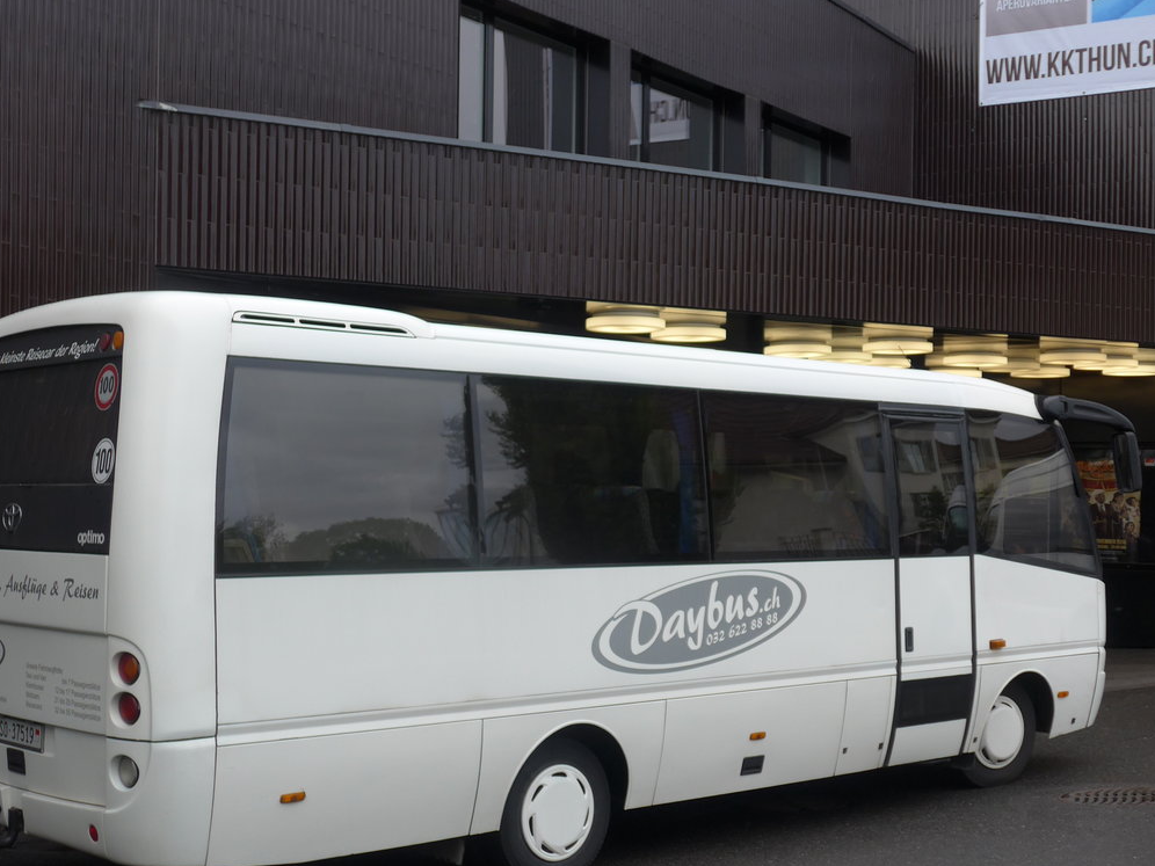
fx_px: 1768
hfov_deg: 36.2
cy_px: 481
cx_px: 558
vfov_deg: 27.5
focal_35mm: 53
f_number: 2.8
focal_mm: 9
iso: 80
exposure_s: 1/200
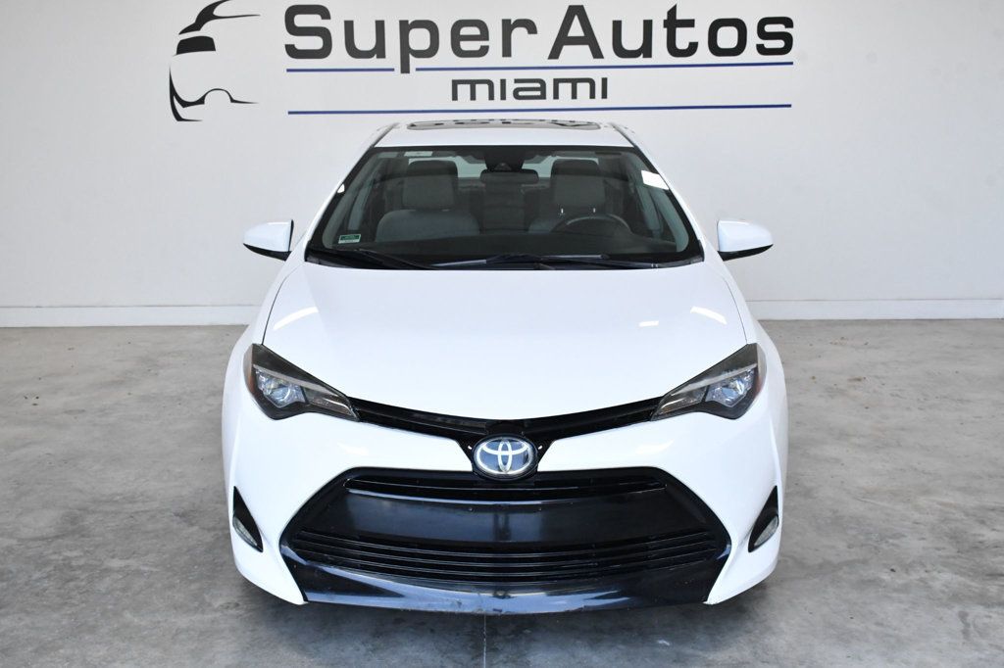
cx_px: 502
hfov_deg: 48.5
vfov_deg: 33.4
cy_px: 334
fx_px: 1115
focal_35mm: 40
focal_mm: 27
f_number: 10
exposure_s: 1/400
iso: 2500
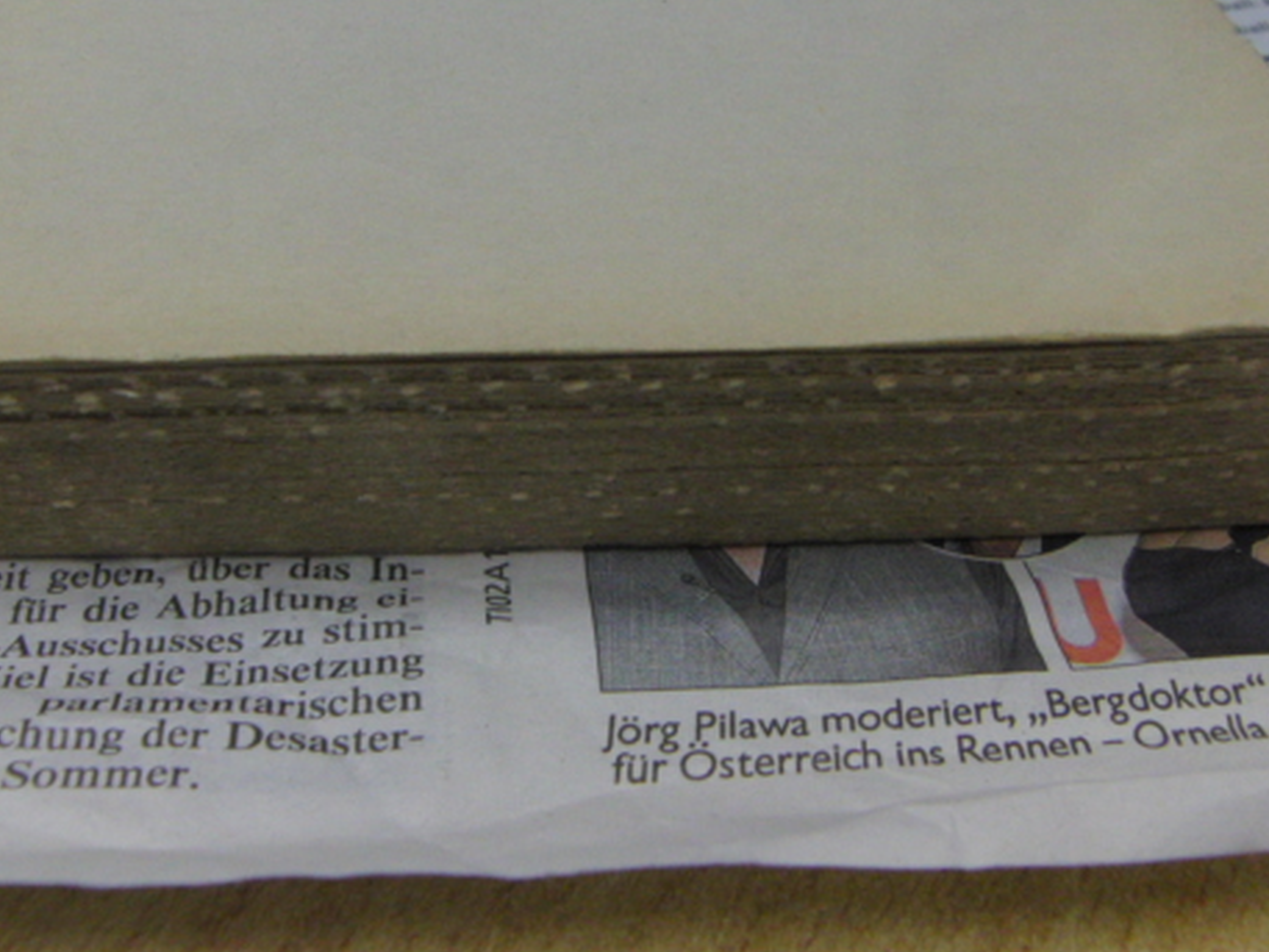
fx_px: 1540
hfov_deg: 44.7
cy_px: 352
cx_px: 580
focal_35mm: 42
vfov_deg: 34.2
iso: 400
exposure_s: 1/100
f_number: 2.8
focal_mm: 5.3
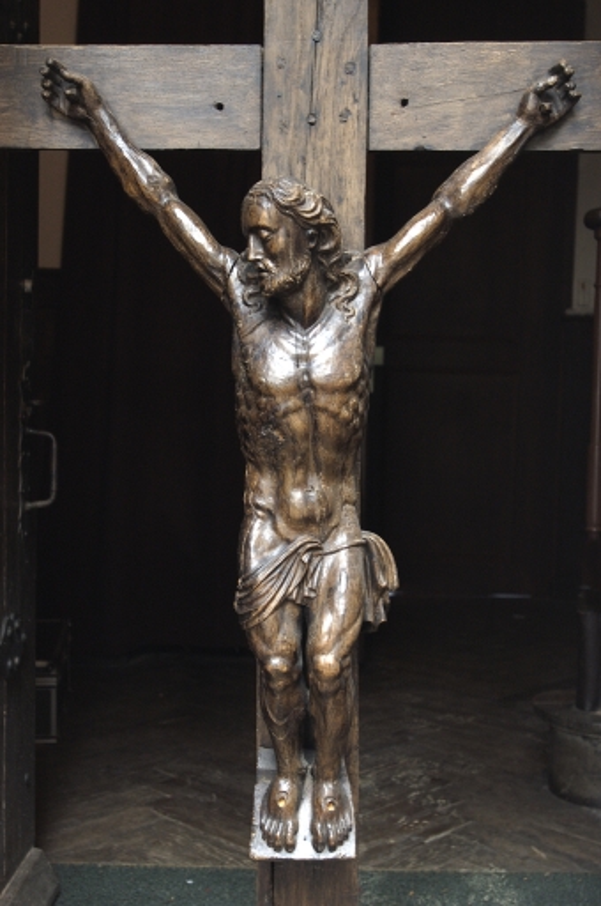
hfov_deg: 29.8
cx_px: 300
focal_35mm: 45
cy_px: 453
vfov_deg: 43.7
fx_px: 1130
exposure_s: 1/20
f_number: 4.5
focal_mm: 30
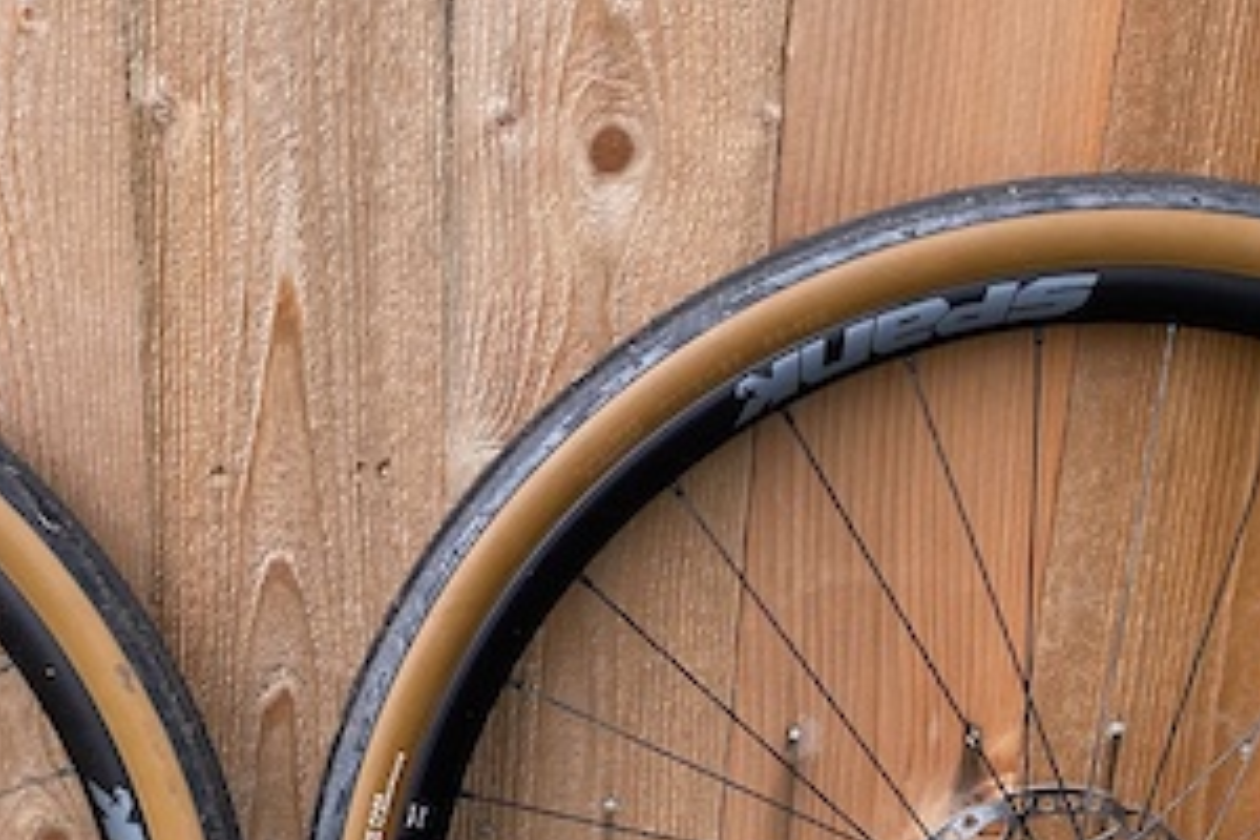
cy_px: 840
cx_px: 302
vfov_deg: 18.4
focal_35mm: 72
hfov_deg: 27.7
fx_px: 2520
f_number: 1.8
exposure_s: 1/121
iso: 50
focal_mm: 4.25
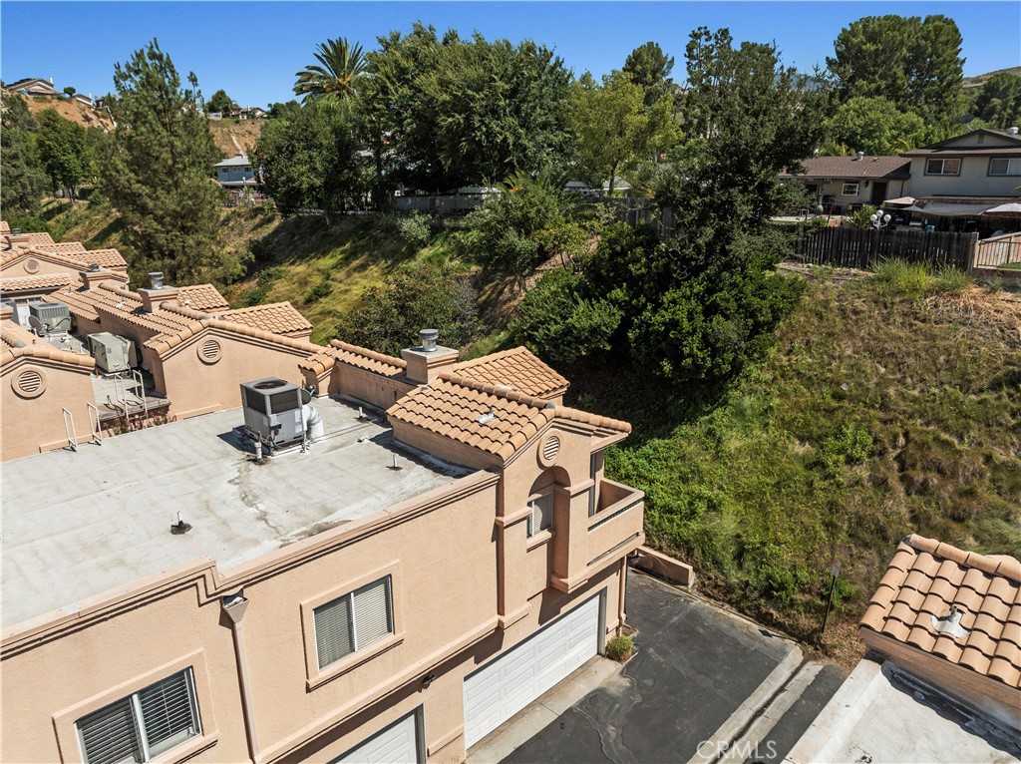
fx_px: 707
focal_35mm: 24
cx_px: 510
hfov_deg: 71.6
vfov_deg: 56.7
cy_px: 382
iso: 100
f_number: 4.5
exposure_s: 1/1000
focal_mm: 12.29
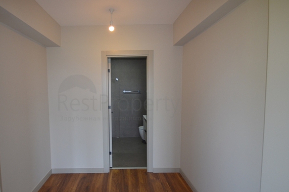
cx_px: 119
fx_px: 152
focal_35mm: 19
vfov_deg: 64.3
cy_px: 99
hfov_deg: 86.2
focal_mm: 10
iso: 400
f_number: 4
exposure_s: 1/60
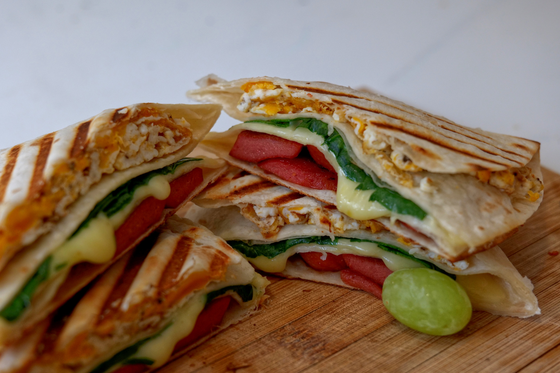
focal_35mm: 57
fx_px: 887
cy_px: 186
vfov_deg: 23.8
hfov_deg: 35.1
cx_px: 280
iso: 2000
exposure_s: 1/80
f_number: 7.1
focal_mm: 57
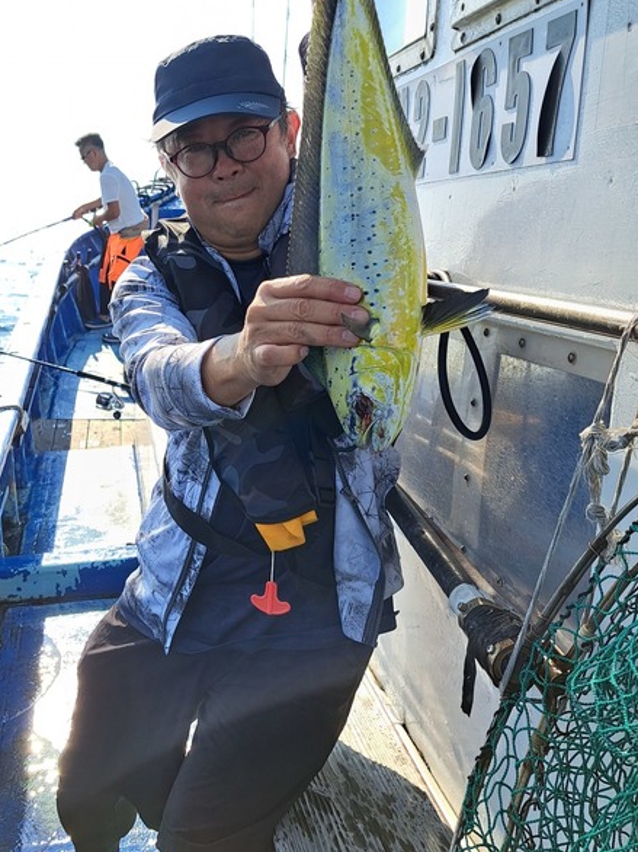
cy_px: 374
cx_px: 227
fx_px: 861
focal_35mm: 35
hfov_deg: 40.3
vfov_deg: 52.5
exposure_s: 1/768
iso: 50
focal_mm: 5.23
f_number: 1.8
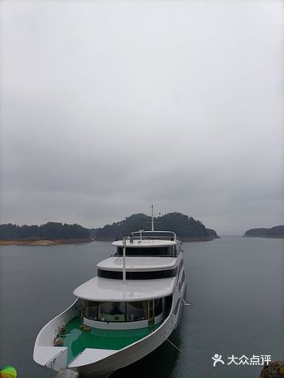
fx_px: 284
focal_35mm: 26
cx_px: 142
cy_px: 189
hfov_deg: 53.1
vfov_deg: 67.3
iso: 100
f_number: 1.8
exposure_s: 1/312
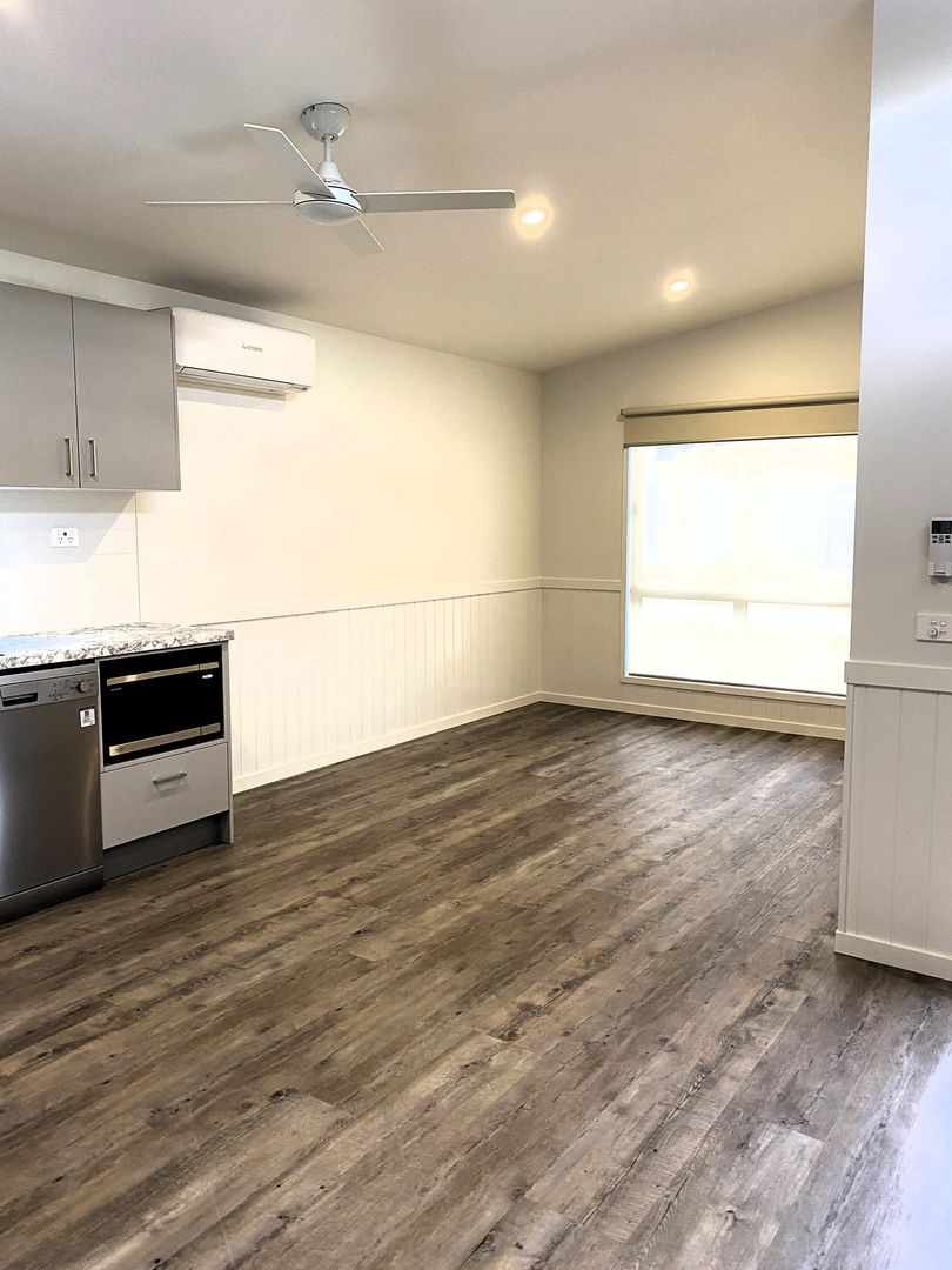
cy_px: 635
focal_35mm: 26
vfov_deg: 67.3
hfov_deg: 53.1
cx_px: 476
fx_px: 953
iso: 80
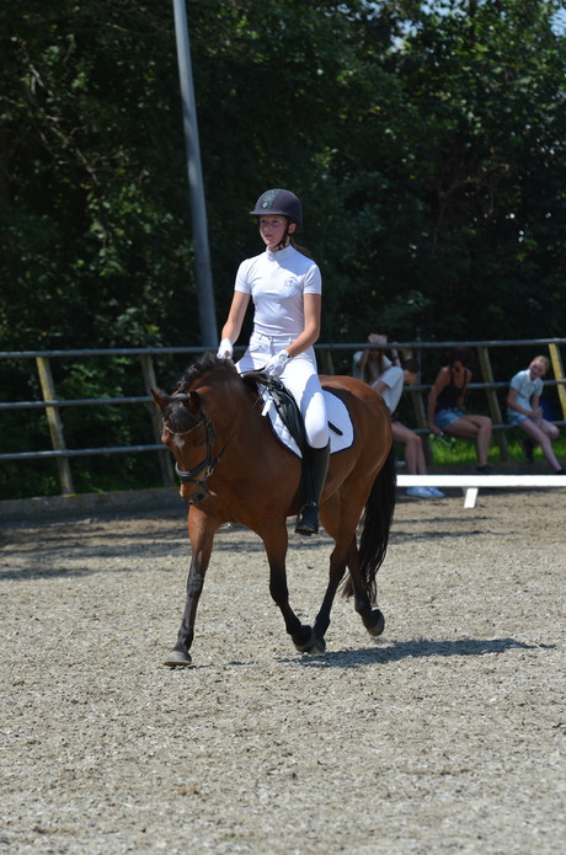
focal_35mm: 202
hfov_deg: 6.7
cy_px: 428
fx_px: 4799
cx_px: 283
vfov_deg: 10.2
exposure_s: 1/800
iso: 100
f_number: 5
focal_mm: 135
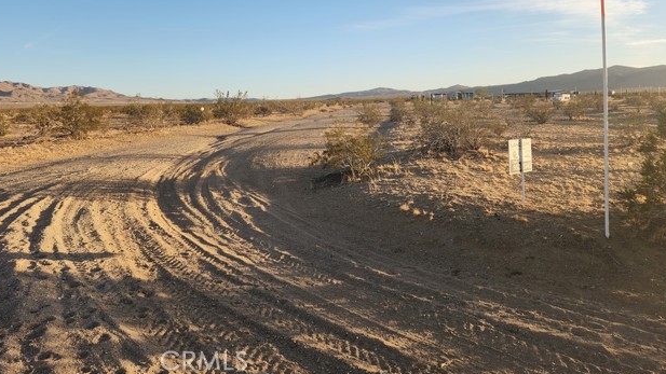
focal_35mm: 26
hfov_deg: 71.9
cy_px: 117
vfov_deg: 43.6
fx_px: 459
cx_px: 331
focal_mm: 5.4
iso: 20
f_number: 1.8
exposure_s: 1/697
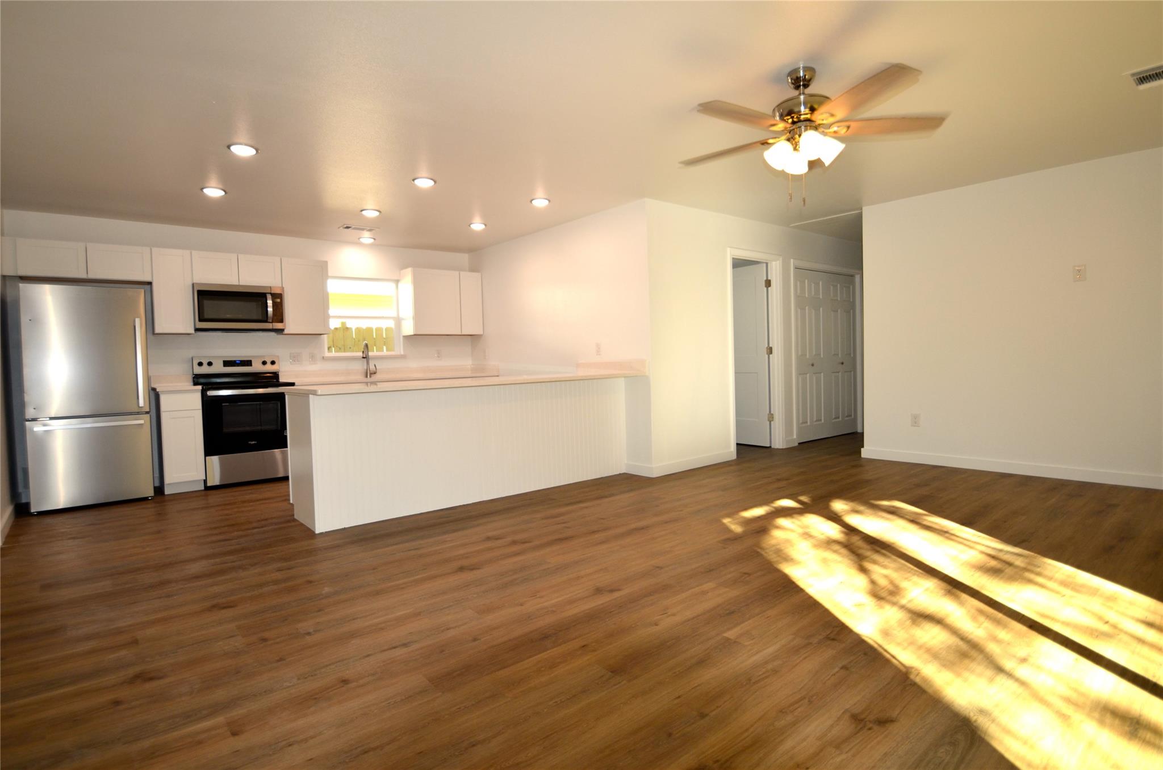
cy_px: 385
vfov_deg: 67.1
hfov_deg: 90.1
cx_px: 582
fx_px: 580
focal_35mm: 18
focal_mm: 12
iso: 200
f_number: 3.8
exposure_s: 1/125
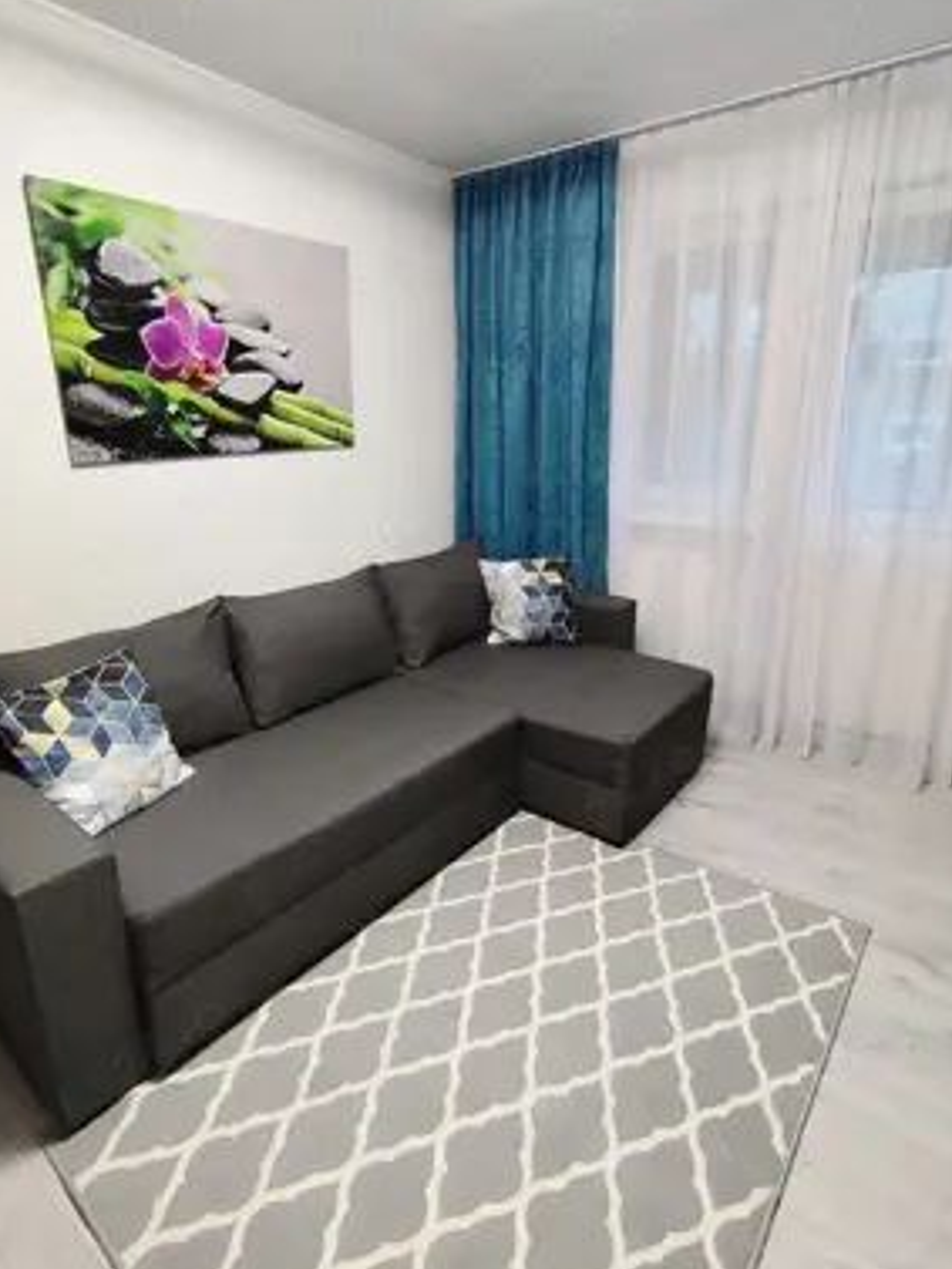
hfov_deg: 71.6
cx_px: 468
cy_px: 621
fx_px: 660
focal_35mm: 18
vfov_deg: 87.7
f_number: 2.2
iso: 320
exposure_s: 1/50
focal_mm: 1.65
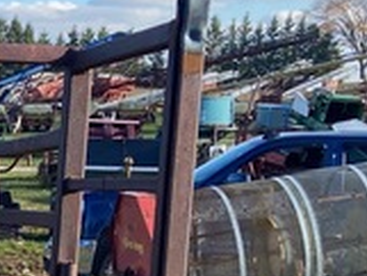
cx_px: -125
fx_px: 1369
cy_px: 411
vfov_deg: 11.1
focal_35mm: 129
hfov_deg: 14.6
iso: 32
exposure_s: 1/1147
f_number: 1.8
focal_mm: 4.25
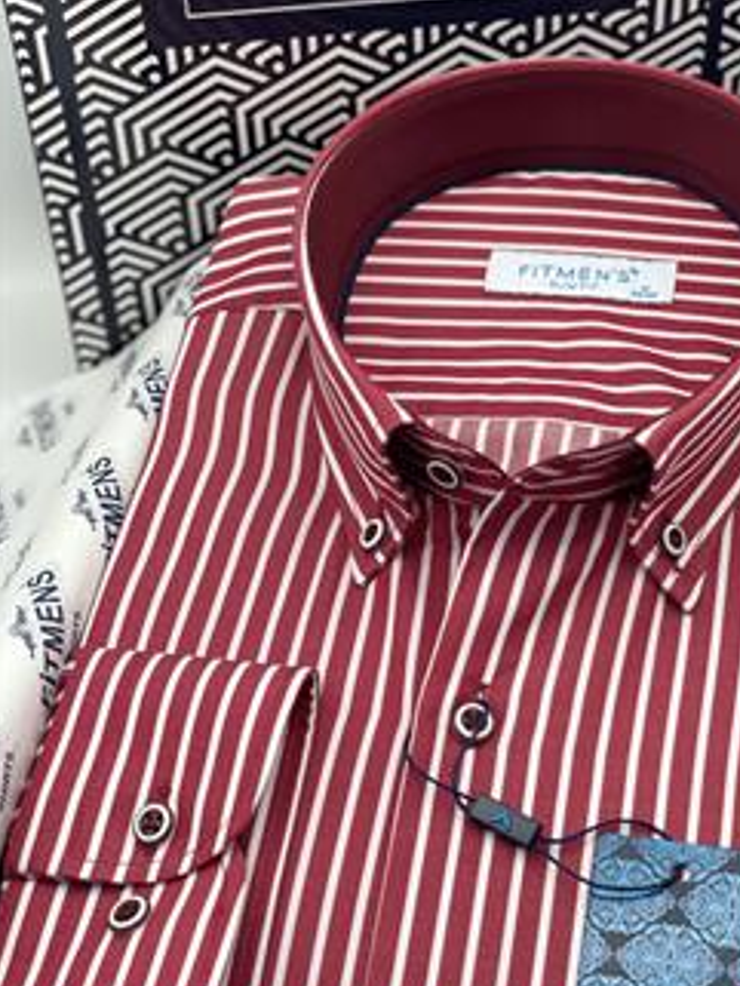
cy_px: 582
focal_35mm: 67
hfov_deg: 21.9
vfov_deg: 28.9
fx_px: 1908
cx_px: 464
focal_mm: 6
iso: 40
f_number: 2
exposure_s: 1/122
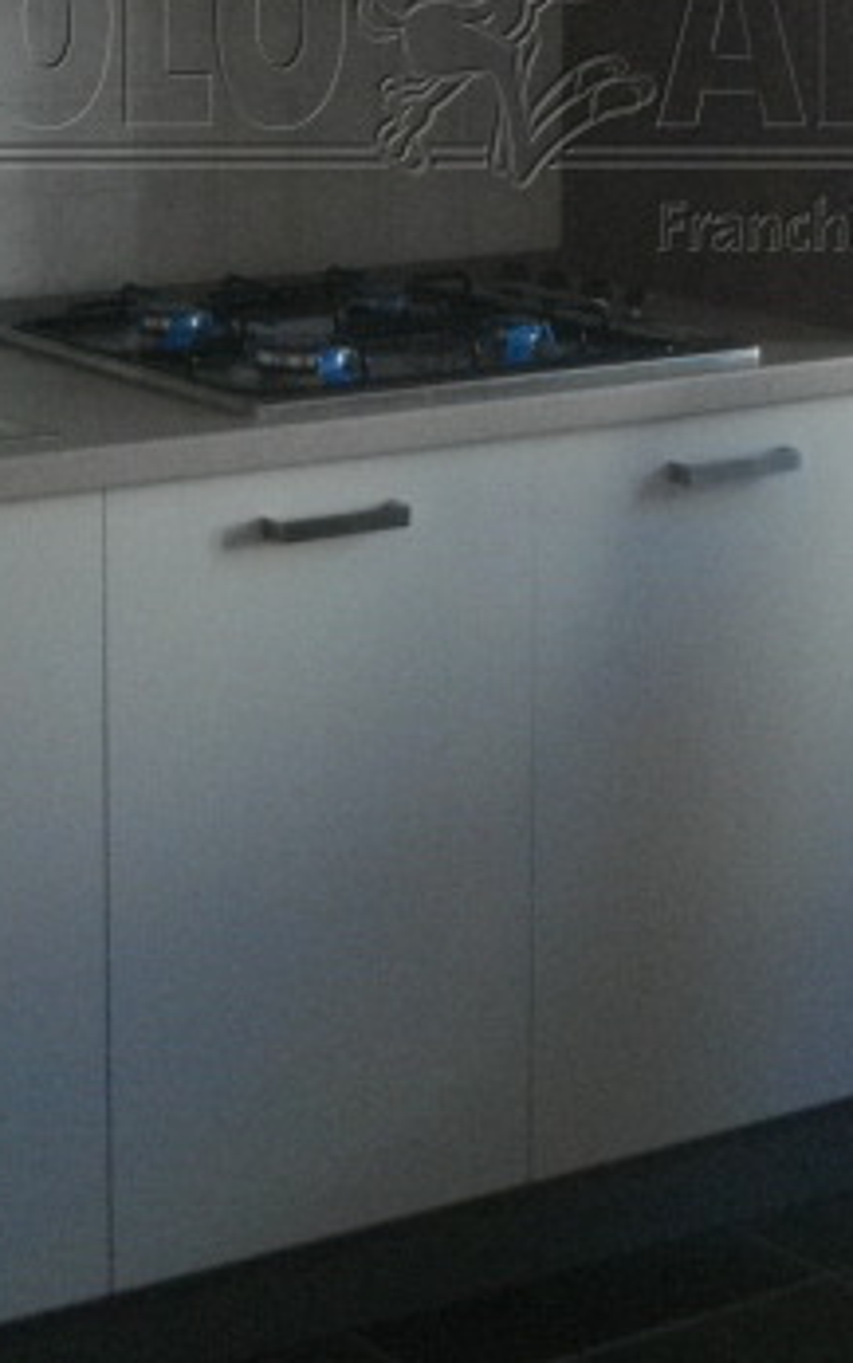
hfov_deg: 13.4
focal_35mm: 97
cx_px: 641
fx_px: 3606
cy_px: 75
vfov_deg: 20.9
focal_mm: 5.7
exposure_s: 1/50
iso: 200
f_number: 2.9
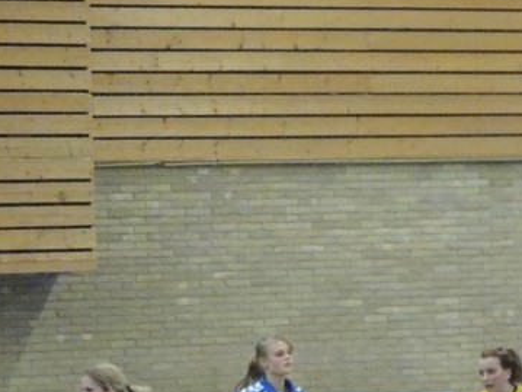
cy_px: 71
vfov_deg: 5.2
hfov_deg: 6.9
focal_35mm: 285
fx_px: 4296
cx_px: 694
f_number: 4.1
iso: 3200
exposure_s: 1/100
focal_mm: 17.8
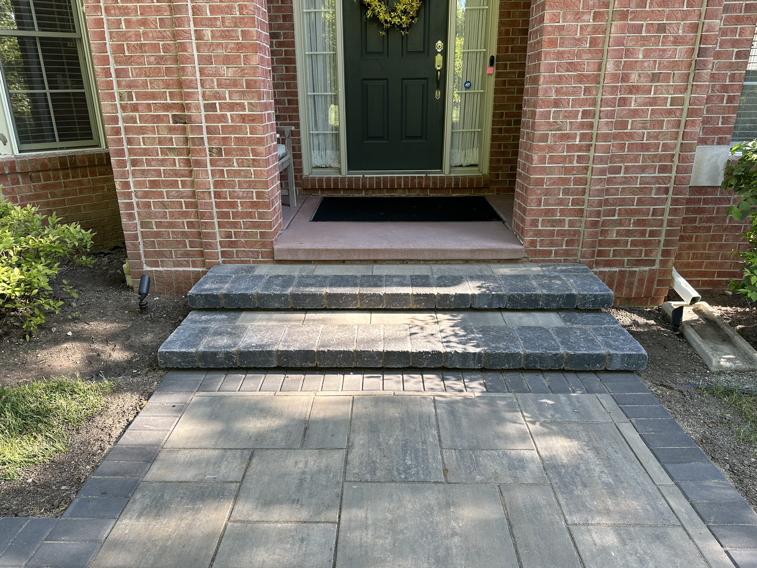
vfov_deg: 56.8
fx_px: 525
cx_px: 378
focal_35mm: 24
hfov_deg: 71.6
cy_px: 284
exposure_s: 1/288
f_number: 1.78
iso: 80
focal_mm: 6.86
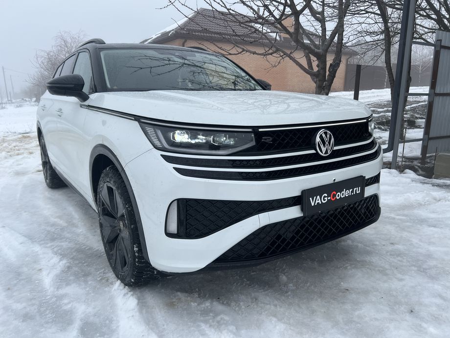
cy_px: 169
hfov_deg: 67.3
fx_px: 338
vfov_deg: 53.1
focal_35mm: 26
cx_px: 225
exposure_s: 1/1698
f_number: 1.5
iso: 50
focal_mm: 5.7
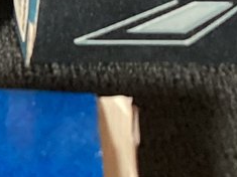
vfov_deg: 7.3
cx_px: -166
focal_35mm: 200
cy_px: -111
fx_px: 1369
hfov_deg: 9.5
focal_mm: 3.3
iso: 250
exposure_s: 1/40
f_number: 2.4
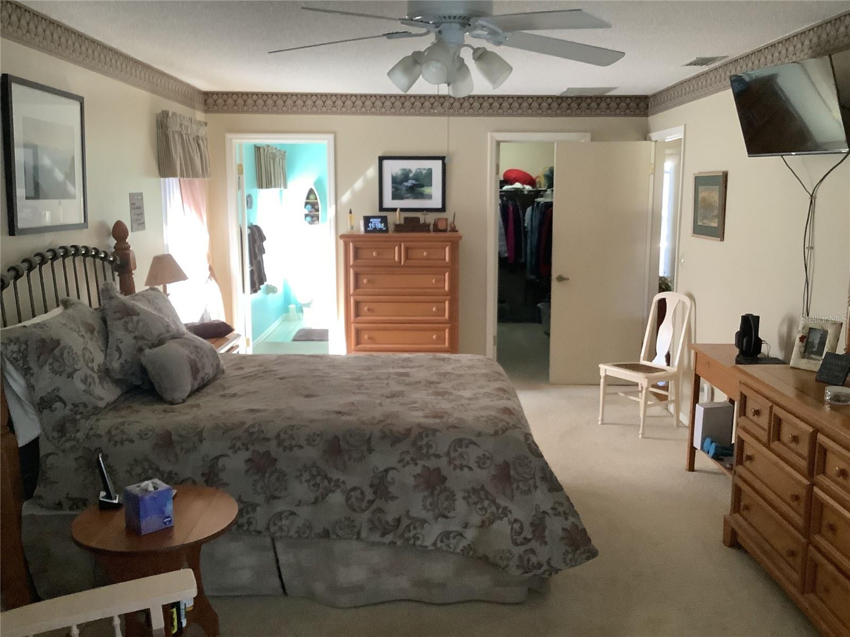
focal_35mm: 31
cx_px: 425
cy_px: 318
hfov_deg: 58.4
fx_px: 761
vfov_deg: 45.4
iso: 320
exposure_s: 1/60
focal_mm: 3.3
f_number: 2.4
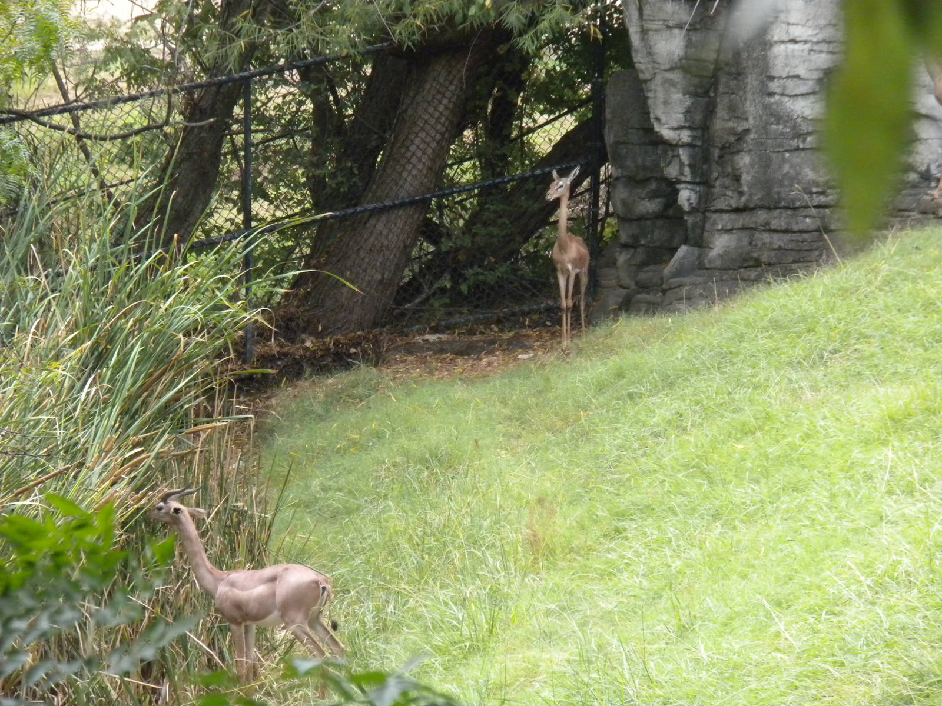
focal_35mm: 238
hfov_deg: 8.3
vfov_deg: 6.2
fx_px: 6477
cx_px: 471
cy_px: 353
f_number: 5.2
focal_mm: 42.1
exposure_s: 1/350
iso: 400
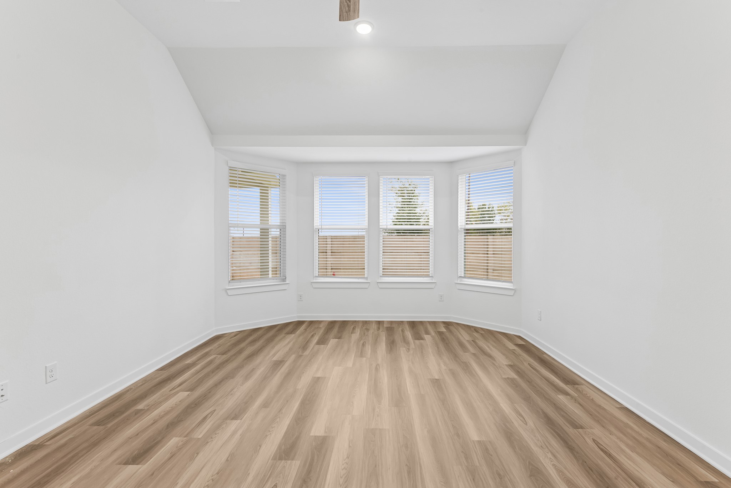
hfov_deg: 96.7
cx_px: 366
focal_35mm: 16
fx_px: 325
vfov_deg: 73.8
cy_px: 244
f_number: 9
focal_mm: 16
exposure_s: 1/3
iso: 160
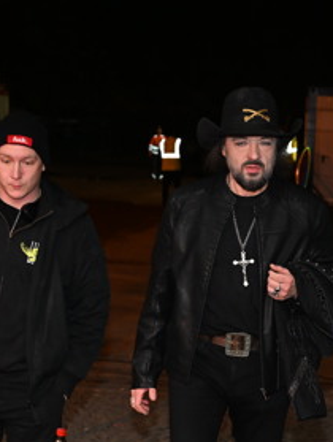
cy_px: 347
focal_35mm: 95
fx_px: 1216
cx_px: 201
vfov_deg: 20.4
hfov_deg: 15.6
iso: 2500
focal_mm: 40
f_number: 4.5
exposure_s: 1/125
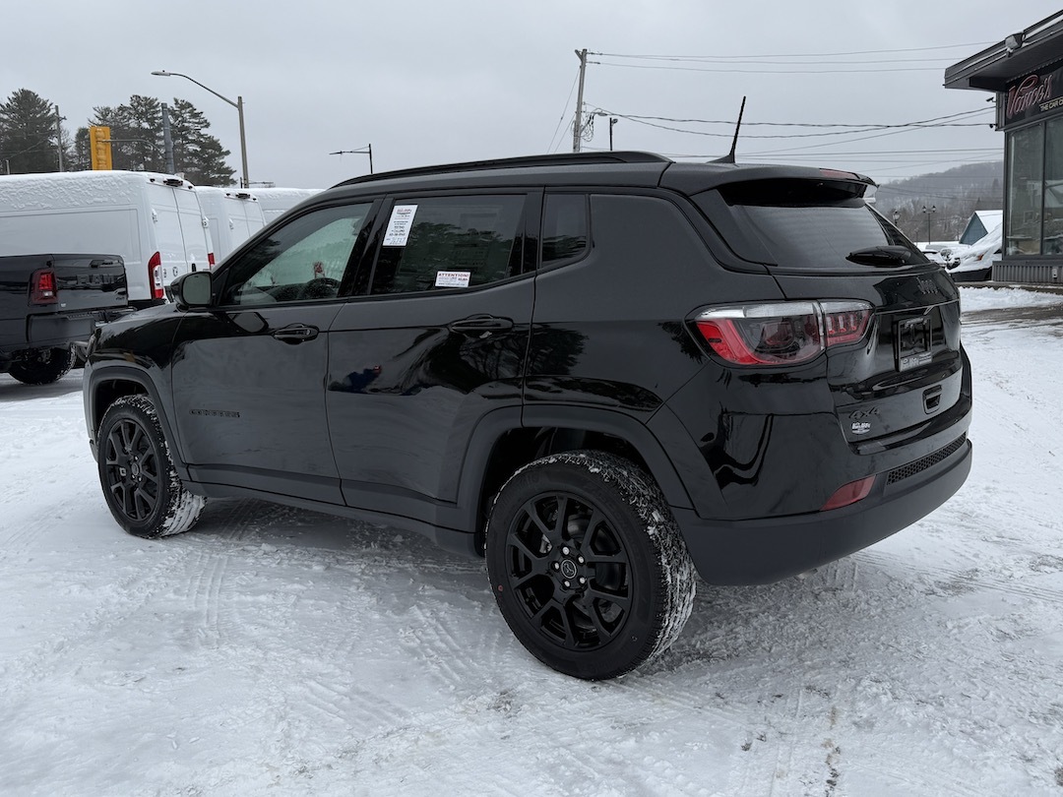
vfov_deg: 56.8
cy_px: 398
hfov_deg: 71.6
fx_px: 737
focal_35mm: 24
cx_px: 532
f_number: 1.78
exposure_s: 1/589
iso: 80
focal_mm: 6.76
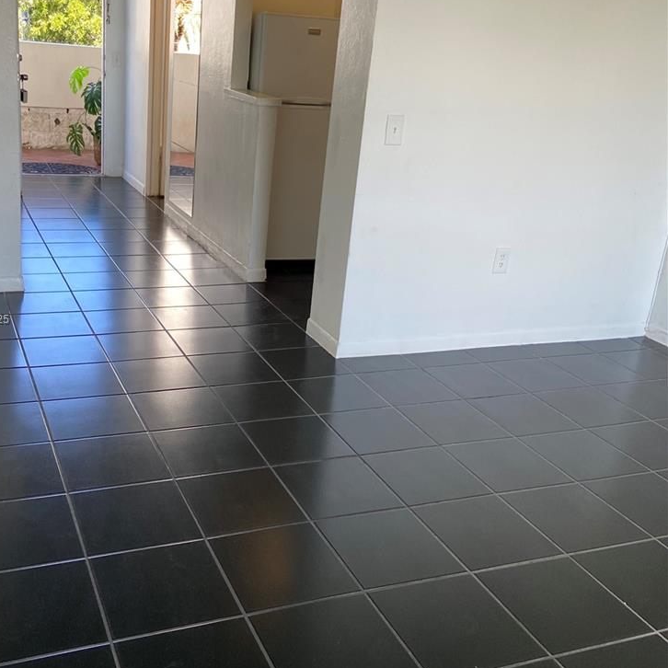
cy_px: 320
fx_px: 830
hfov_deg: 43.5
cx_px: 255
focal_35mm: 38
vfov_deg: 43.8
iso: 64
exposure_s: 1/122
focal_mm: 4.25
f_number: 1.8
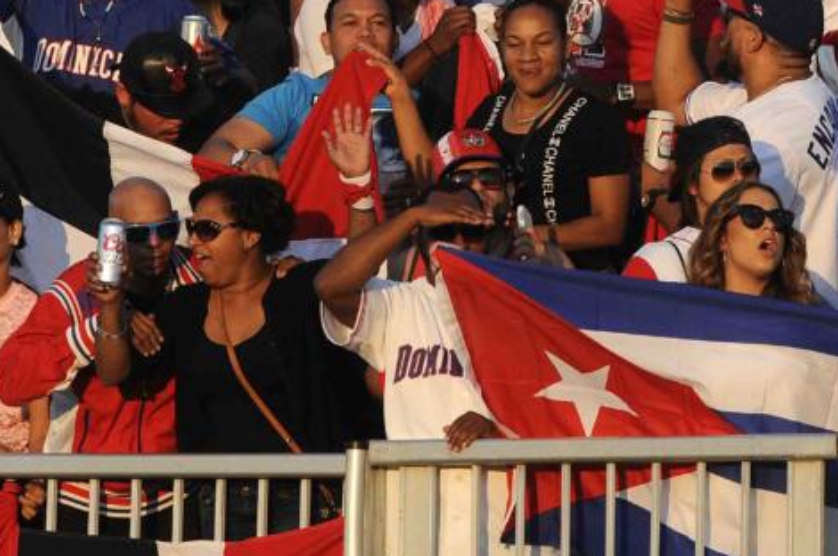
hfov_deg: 2.1
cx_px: 563
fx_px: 22781
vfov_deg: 1.4
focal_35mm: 980
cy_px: 372
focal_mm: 300
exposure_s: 1/1600
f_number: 5.6
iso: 400
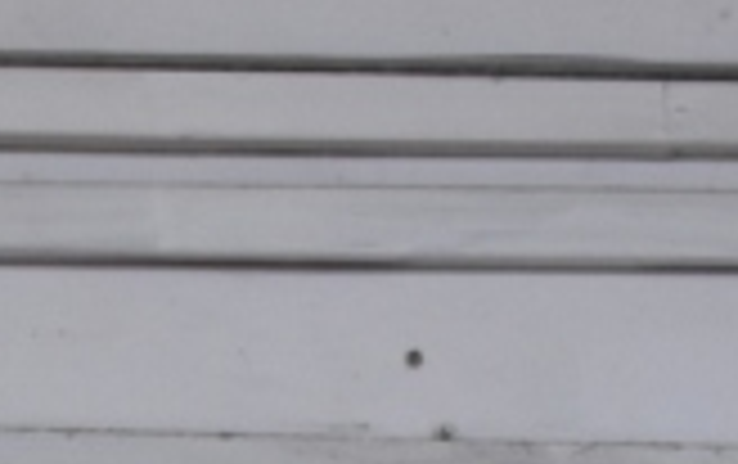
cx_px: -585
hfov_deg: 7.1
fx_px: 5760
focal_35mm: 286
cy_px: 1232
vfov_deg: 4.5
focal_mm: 30
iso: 1600
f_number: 5.6
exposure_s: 1/60
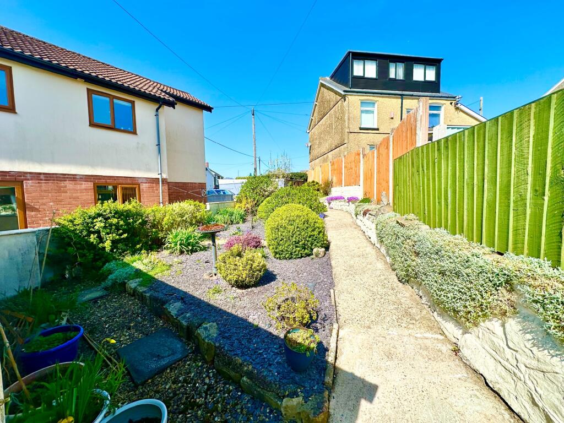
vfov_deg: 85.7
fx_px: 228
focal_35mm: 14
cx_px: 282
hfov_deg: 102.1
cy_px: 212
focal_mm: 2.22
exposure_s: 1/2053
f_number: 2.2
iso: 50
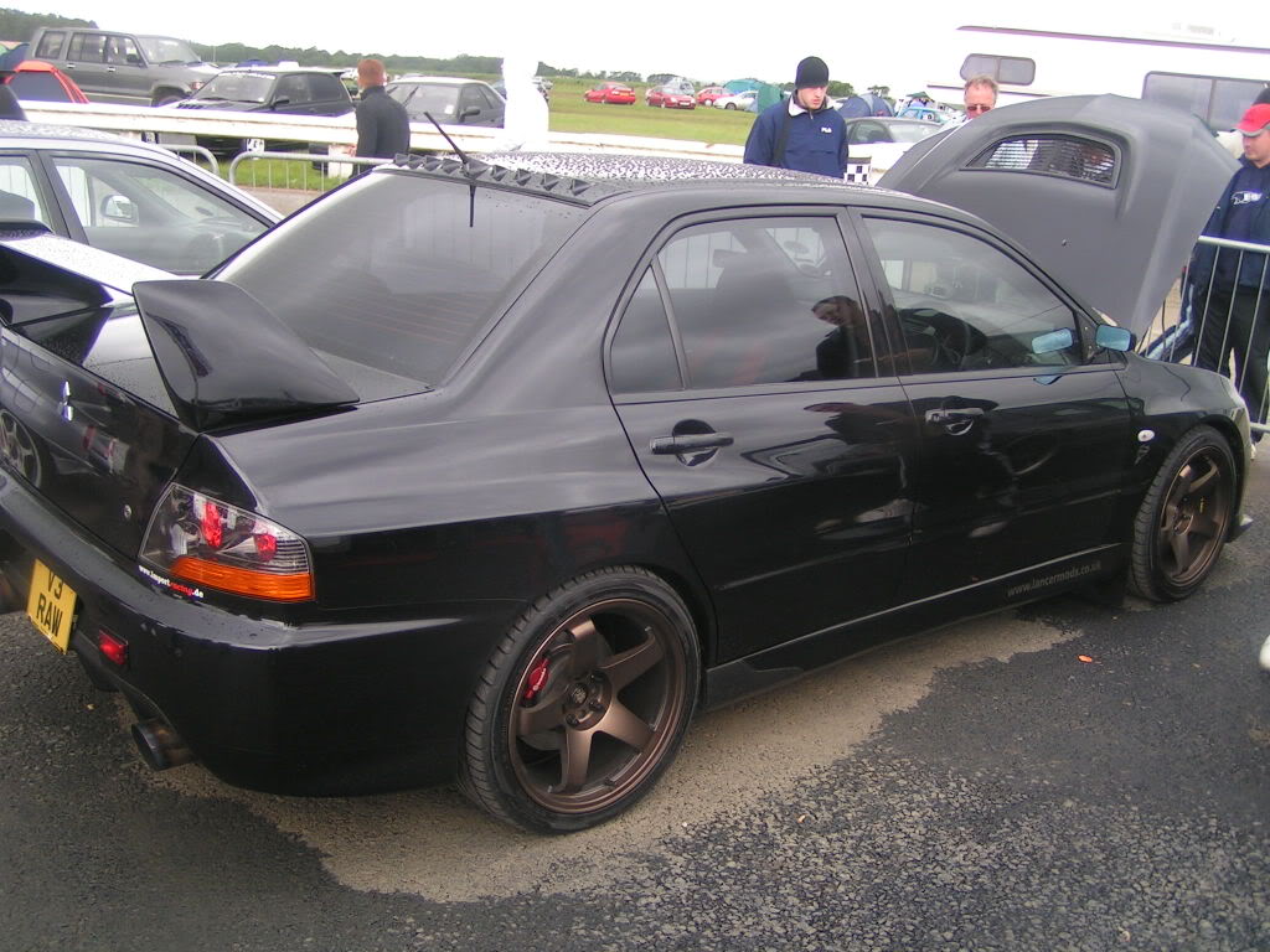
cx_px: 635
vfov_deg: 37.7
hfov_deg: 49.0
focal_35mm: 38
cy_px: 476
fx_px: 1394
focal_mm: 5.8
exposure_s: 1/125
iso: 50
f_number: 2.8
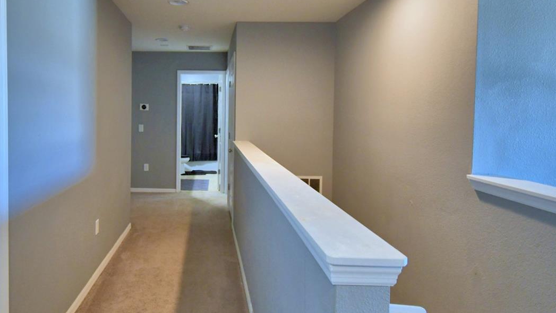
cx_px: 203
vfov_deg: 47.4
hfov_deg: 74.8
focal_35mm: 24
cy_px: 125
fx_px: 354
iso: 800
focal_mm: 10
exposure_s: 1/30
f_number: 4.5
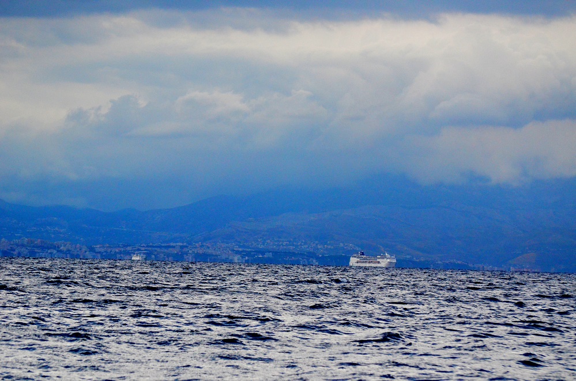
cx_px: 288
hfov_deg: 11.8
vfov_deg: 7.8
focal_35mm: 174
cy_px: 190
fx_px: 2777
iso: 3600
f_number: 4.8
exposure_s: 1/8000
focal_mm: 116
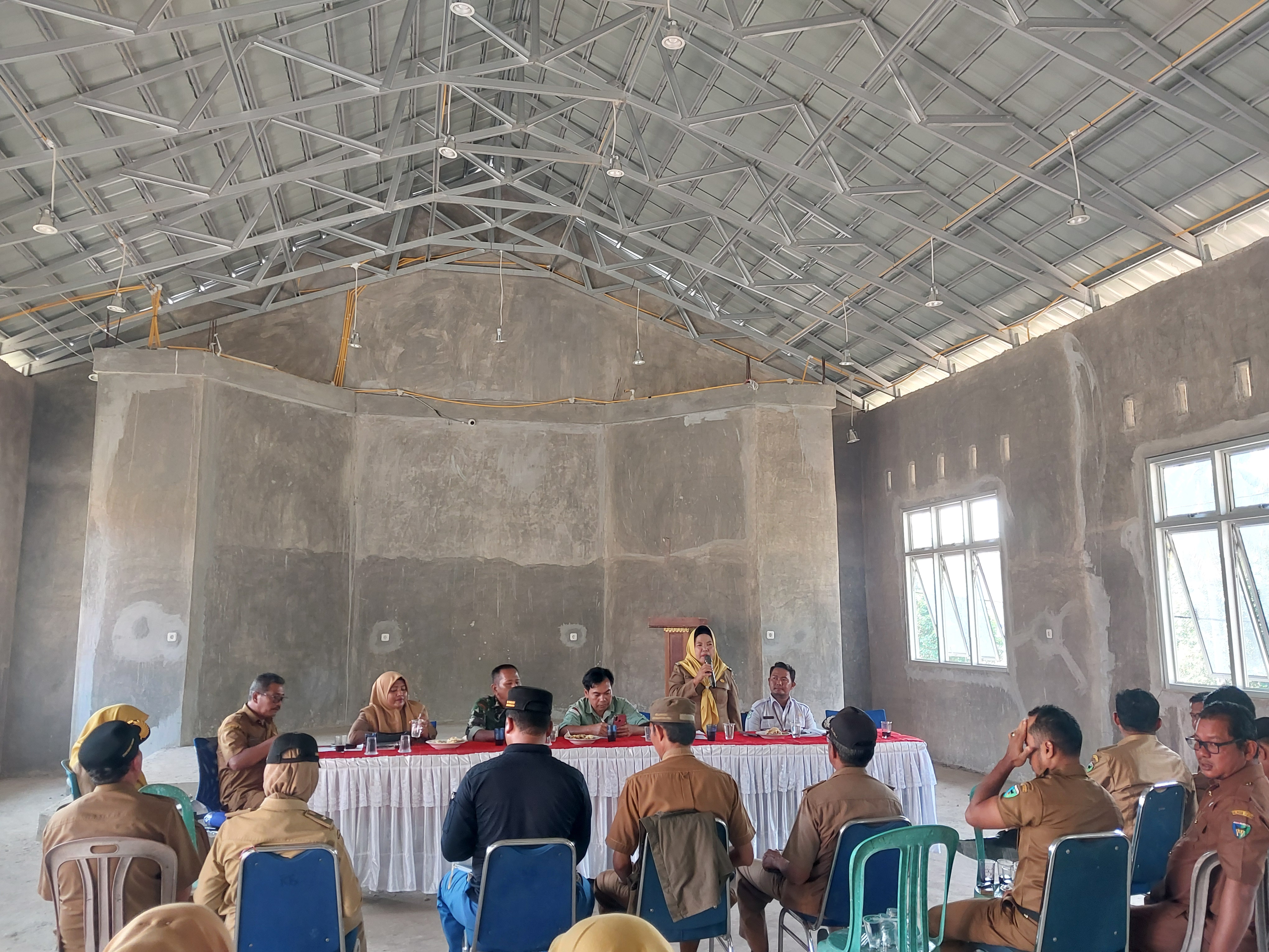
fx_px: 1100
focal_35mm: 30
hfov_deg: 60.0
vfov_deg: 46.8
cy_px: 476
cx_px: 634
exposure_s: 1/60
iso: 160
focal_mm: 4.6
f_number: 1.8
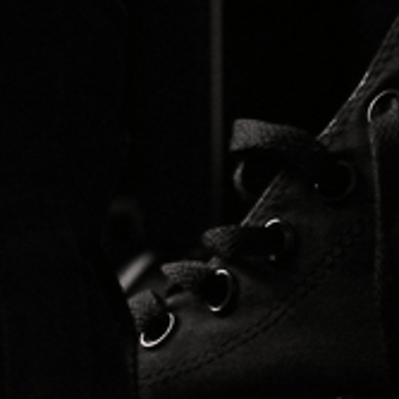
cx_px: -213
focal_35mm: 306
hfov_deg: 5.7
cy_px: 386
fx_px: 3990
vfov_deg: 5.7
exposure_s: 1/40
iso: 1600
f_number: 4
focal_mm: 50
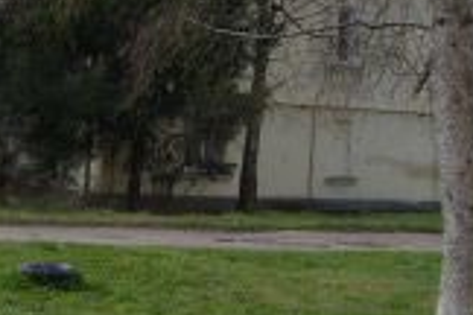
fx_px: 1353
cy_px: 23
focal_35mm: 103
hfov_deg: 19.8
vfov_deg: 13.2
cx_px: 301
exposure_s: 1/200
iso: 80
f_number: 5
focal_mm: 4.5
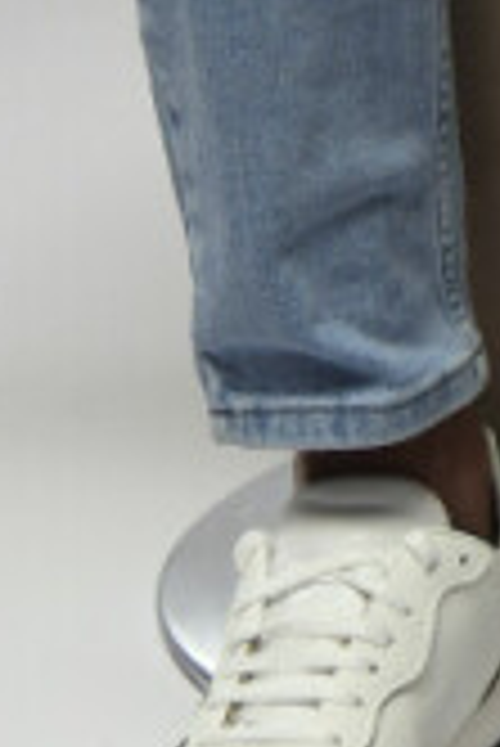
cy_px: -976
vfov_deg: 7.1
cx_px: 1126
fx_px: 5696
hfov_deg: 4.9
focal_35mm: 274
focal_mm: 38
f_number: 6.3
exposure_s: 1/125
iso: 400
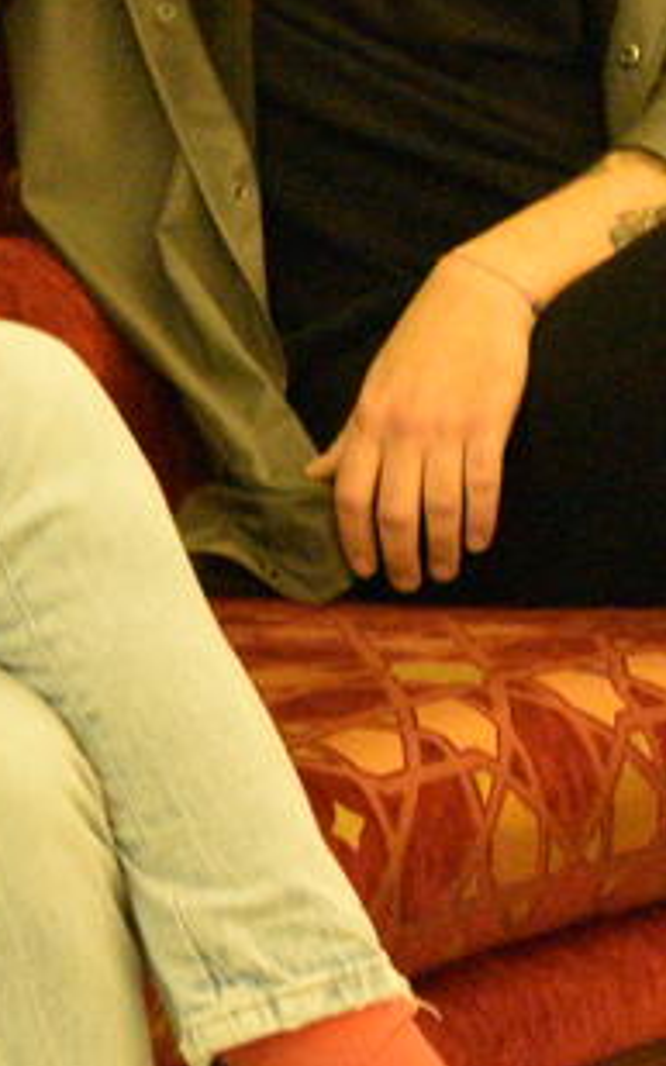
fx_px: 7922
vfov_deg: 7.7
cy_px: 10
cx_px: -311
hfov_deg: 4.8
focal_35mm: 273
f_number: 5.6
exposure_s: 1/25
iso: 12800
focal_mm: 55
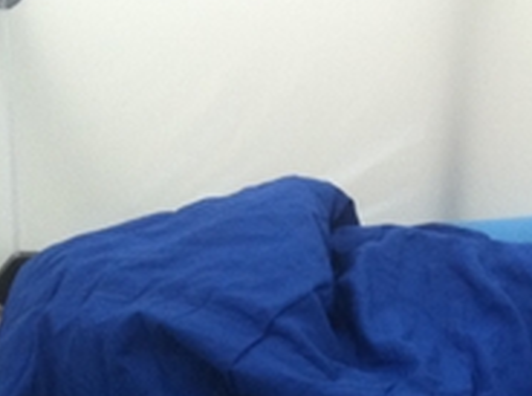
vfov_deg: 15.2
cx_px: 408
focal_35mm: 95
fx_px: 1456
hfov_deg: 20.5
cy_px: 389
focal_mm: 3.85
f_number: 2.8
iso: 160
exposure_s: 1/15
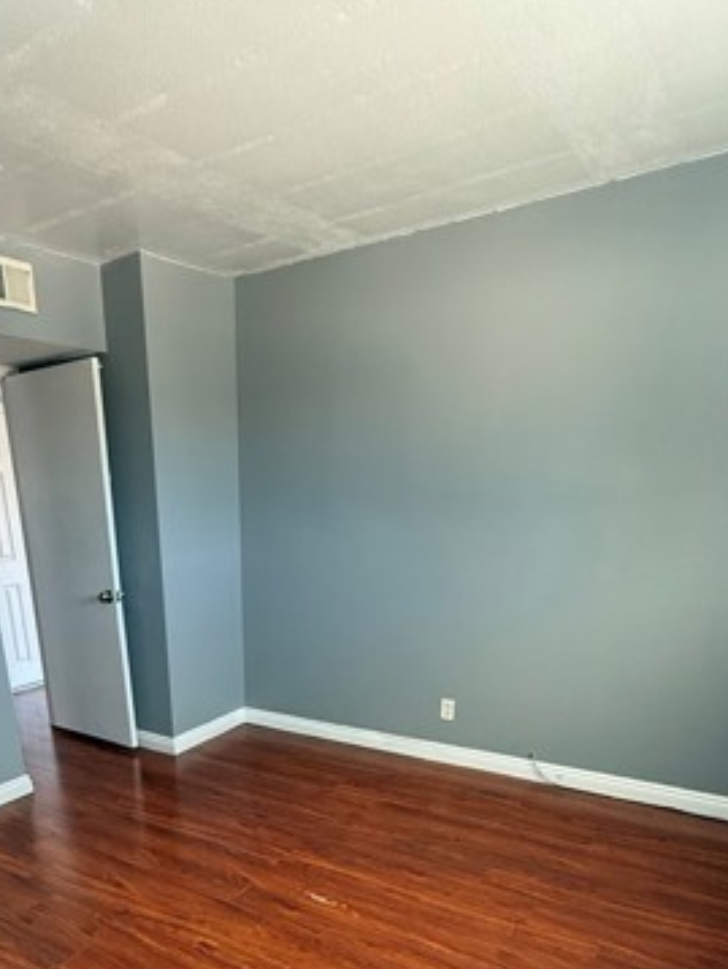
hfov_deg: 53.5
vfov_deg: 62.1
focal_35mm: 25
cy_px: 807
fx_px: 700
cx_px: 225
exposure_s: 1/60
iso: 320
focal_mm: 2.22
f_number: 2.2
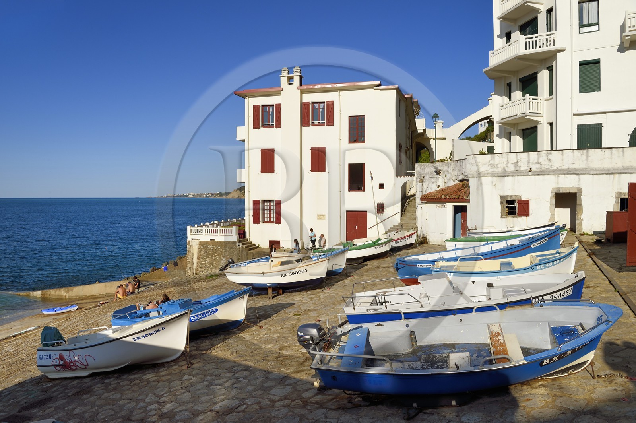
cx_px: 318
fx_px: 424
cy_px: 212
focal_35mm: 24
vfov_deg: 53.1
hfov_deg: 73.8
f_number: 16
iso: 200
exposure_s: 1/250
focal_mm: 24
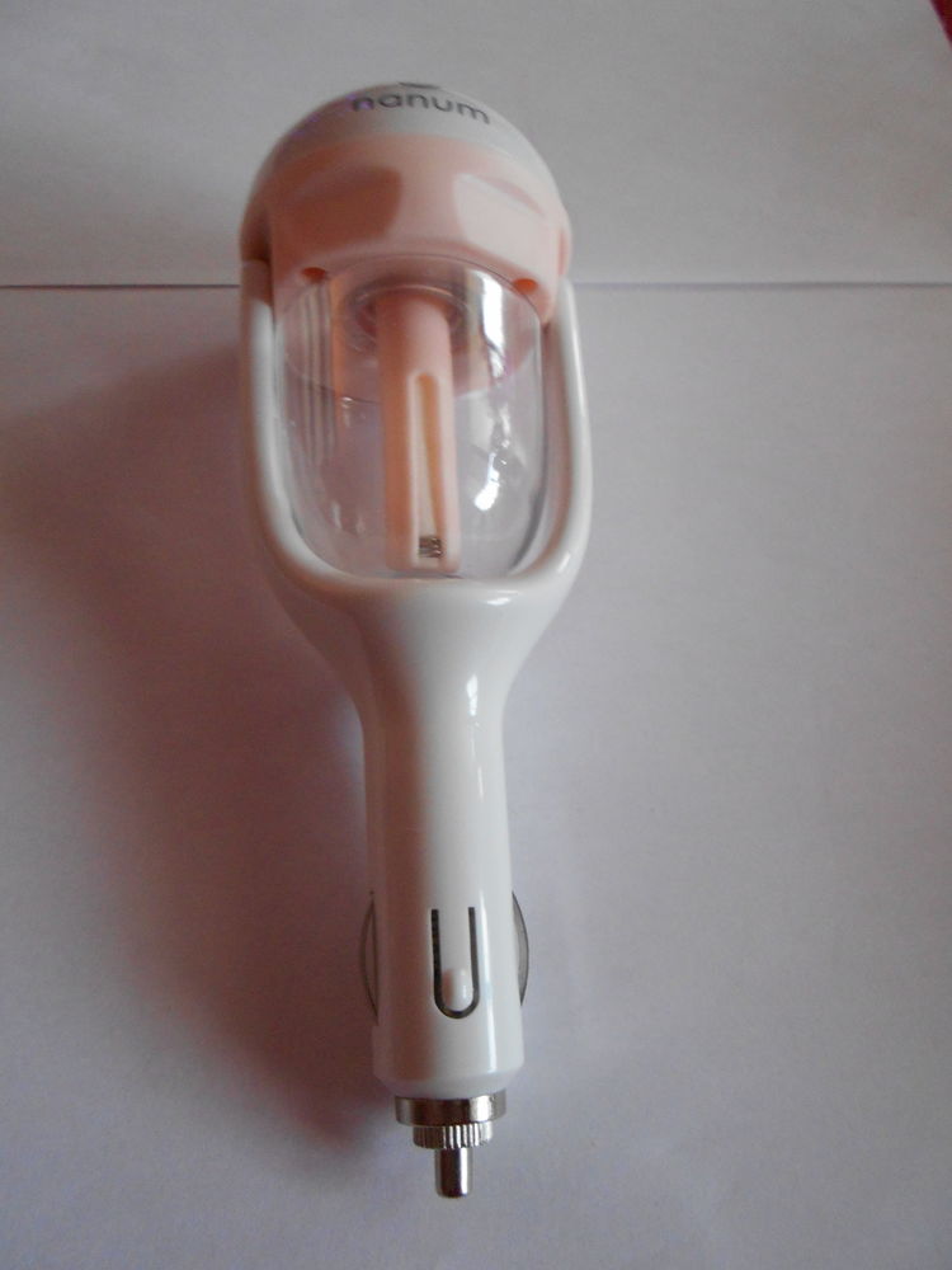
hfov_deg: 53.1
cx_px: 476
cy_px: 635
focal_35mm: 26
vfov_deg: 67.3
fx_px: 953
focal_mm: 4.6
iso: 400
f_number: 3.5
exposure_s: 1/13
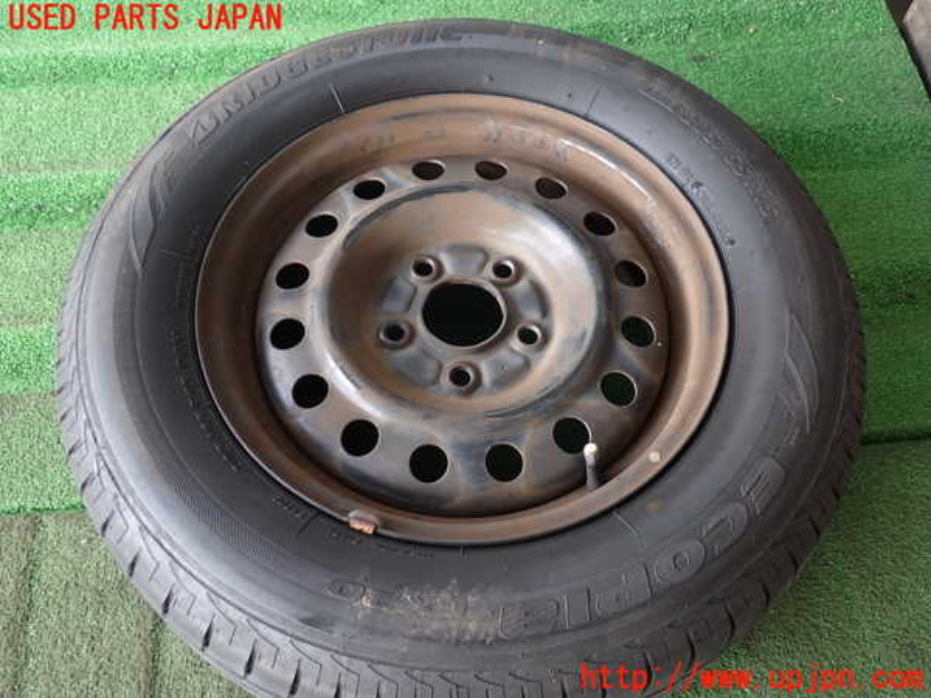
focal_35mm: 36
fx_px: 968
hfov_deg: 51.4
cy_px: 349
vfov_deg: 39.7
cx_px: 466
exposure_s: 1/40
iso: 200
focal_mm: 6.37
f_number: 2.5
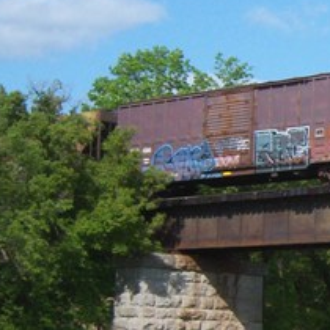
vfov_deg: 11.3
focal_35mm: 155
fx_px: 1672
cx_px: 679
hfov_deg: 10.3
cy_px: 206
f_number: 4.8
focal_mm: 7.5
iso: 80
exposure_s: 1/640
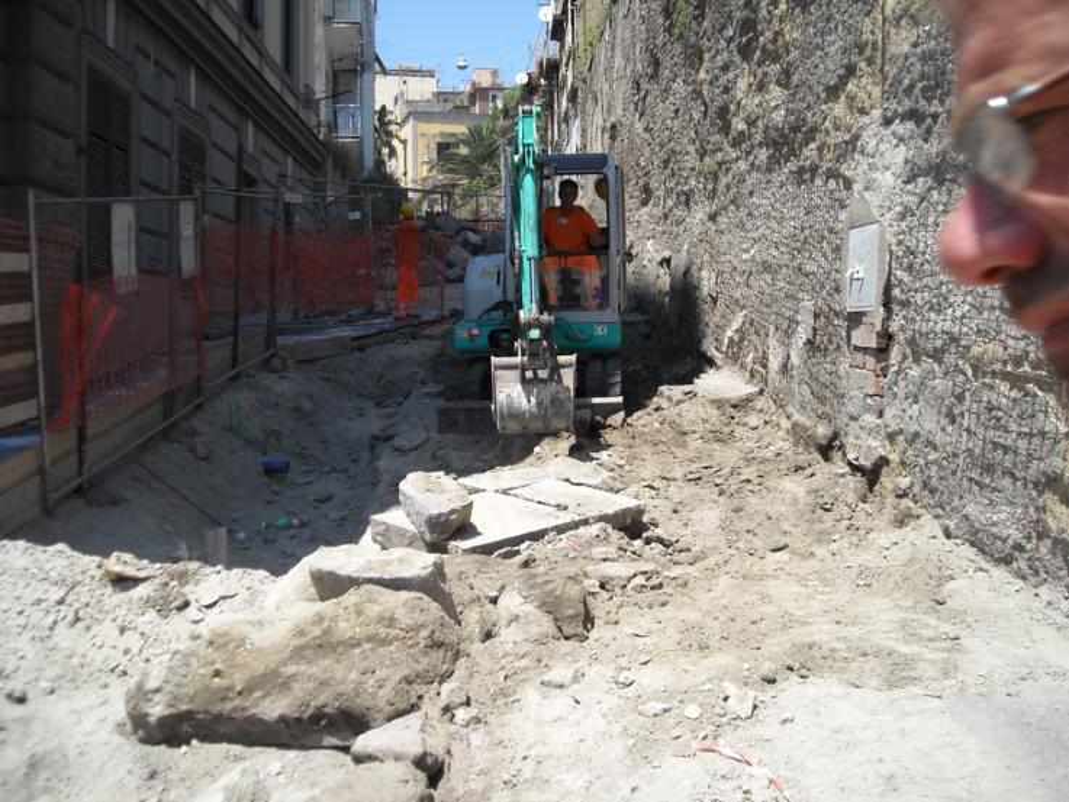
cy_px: 401
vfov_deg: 40.7
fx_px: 1081
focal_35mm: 35
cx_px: 534
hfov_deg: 52.6
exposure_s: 1/192
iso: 64
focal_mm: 5.7
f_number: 5.6
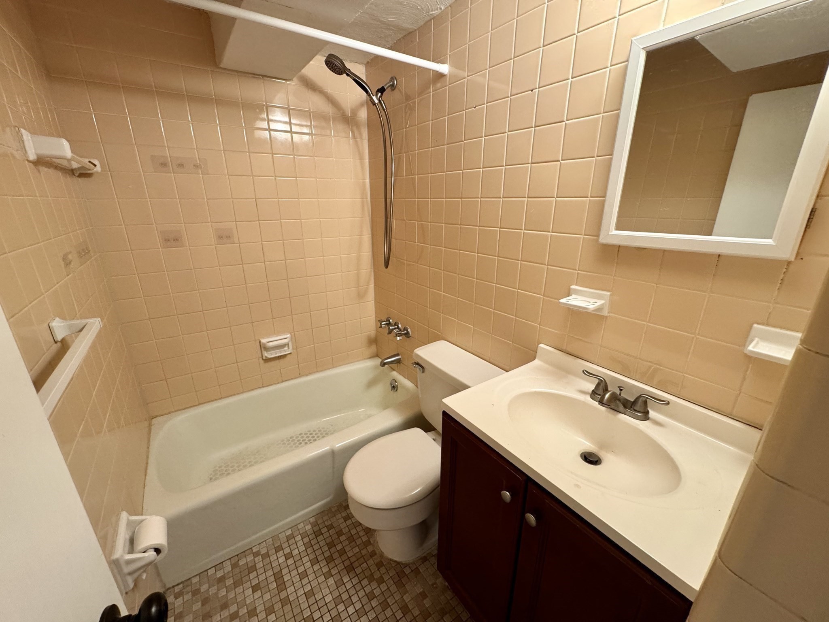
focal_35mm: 14
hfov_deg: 102.1
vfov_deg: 85.7
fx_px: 335
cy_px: 311
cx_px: 414
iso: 250
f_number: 2.2
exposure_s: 1/60
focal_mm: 2.22
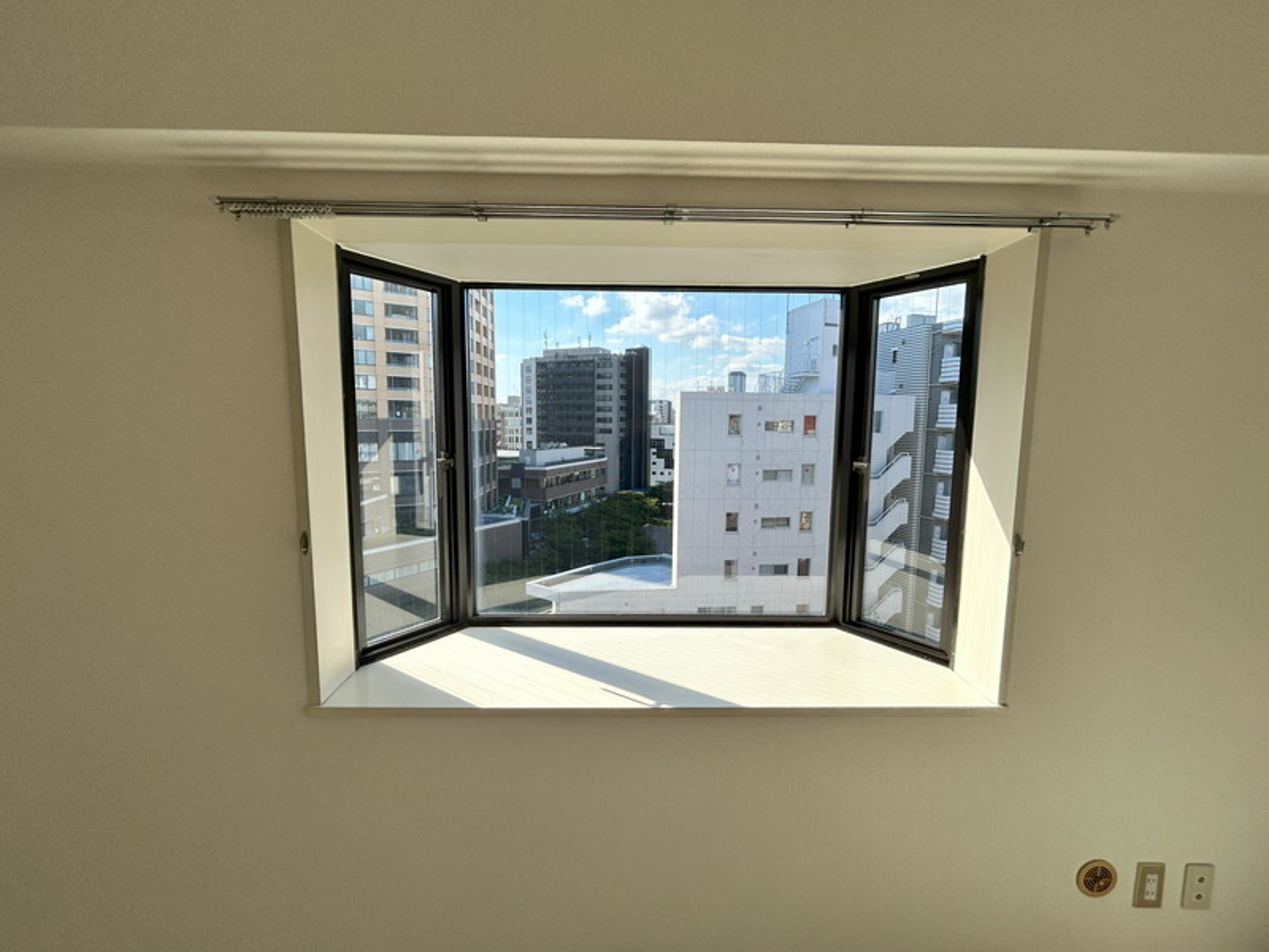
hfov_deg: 102.1
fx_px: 513
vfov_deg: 85.7
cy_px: 476
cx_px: 634
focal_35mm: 14
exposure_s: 1/774
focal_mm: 1.54
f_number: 2.4
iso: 32
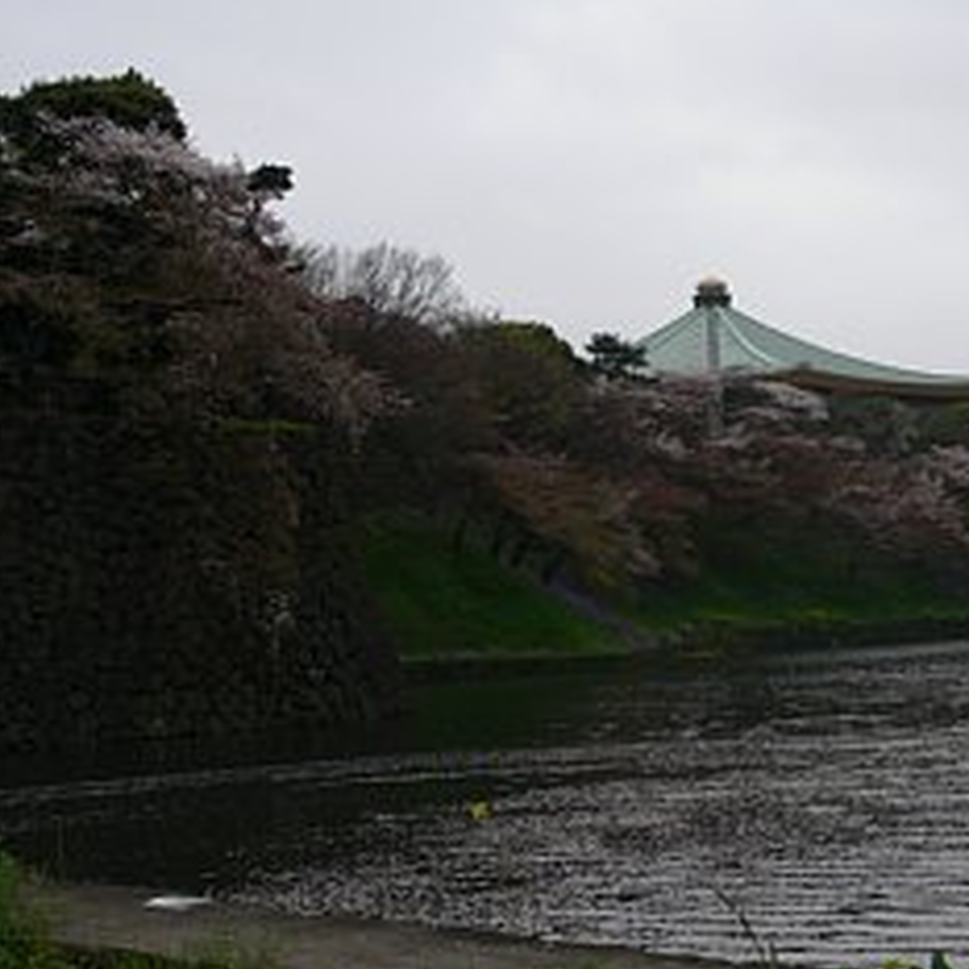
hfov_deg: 31.2
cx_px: 798
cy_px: 445
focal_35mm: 53
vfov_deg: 32.2
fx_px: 1679
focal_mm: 7.4
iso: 80
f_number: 4
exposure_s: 1/60
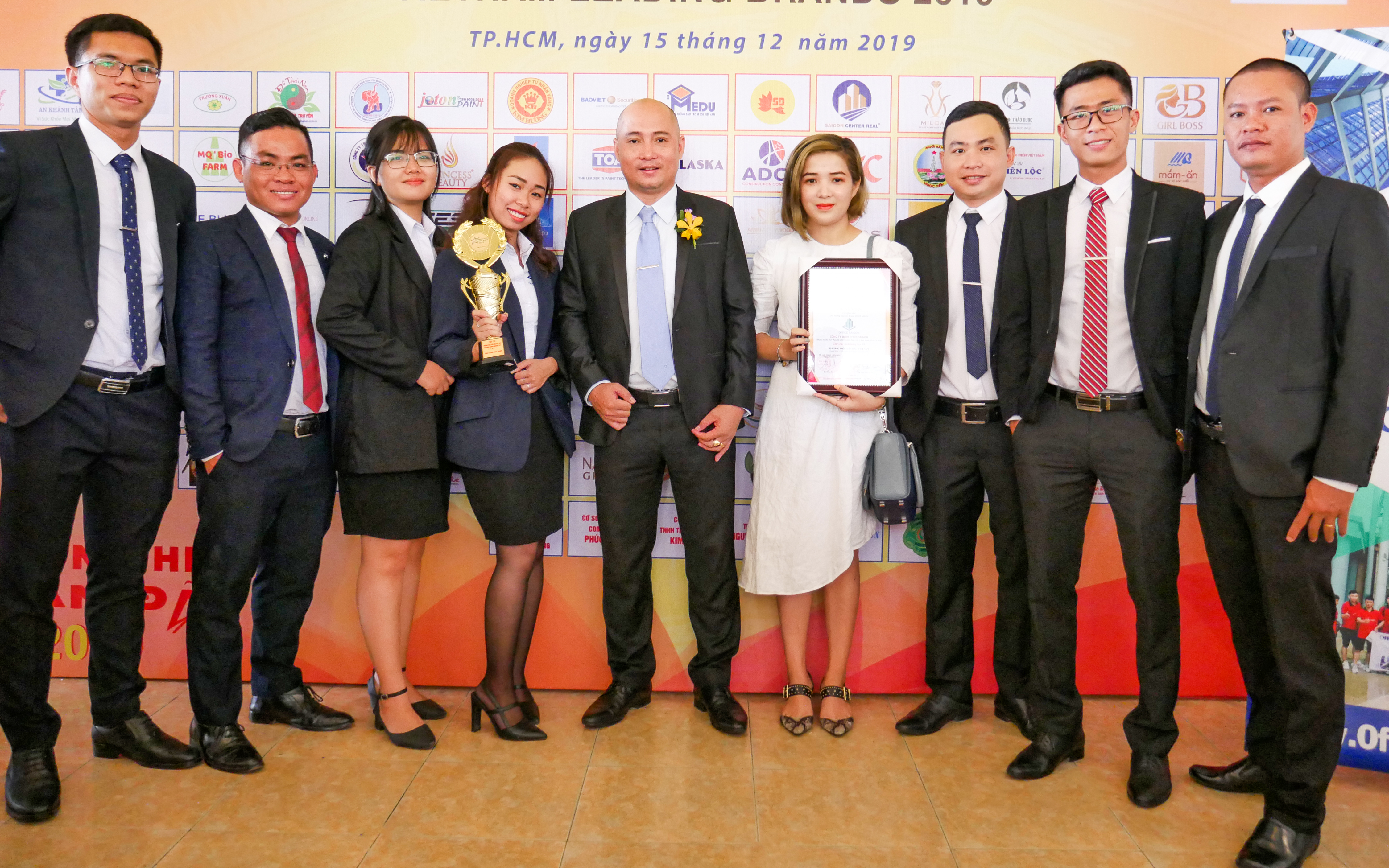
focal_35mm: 30
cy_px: 366
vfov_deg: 41.7
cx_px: 691
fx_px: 1136
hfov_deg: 62.9
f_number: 3.5
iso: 1600
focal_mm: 14
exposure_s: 1/60
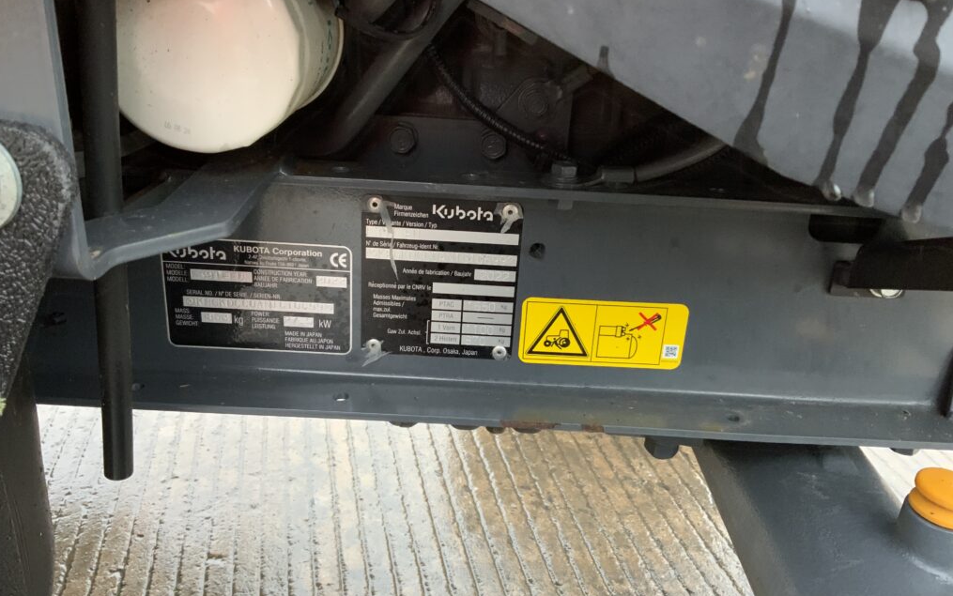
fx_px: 805
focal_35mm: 31
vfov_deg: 40.6
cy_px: 277
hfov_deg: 61.2
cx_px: 473
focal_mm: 3
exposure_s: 1/60
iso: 200
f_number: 1.8
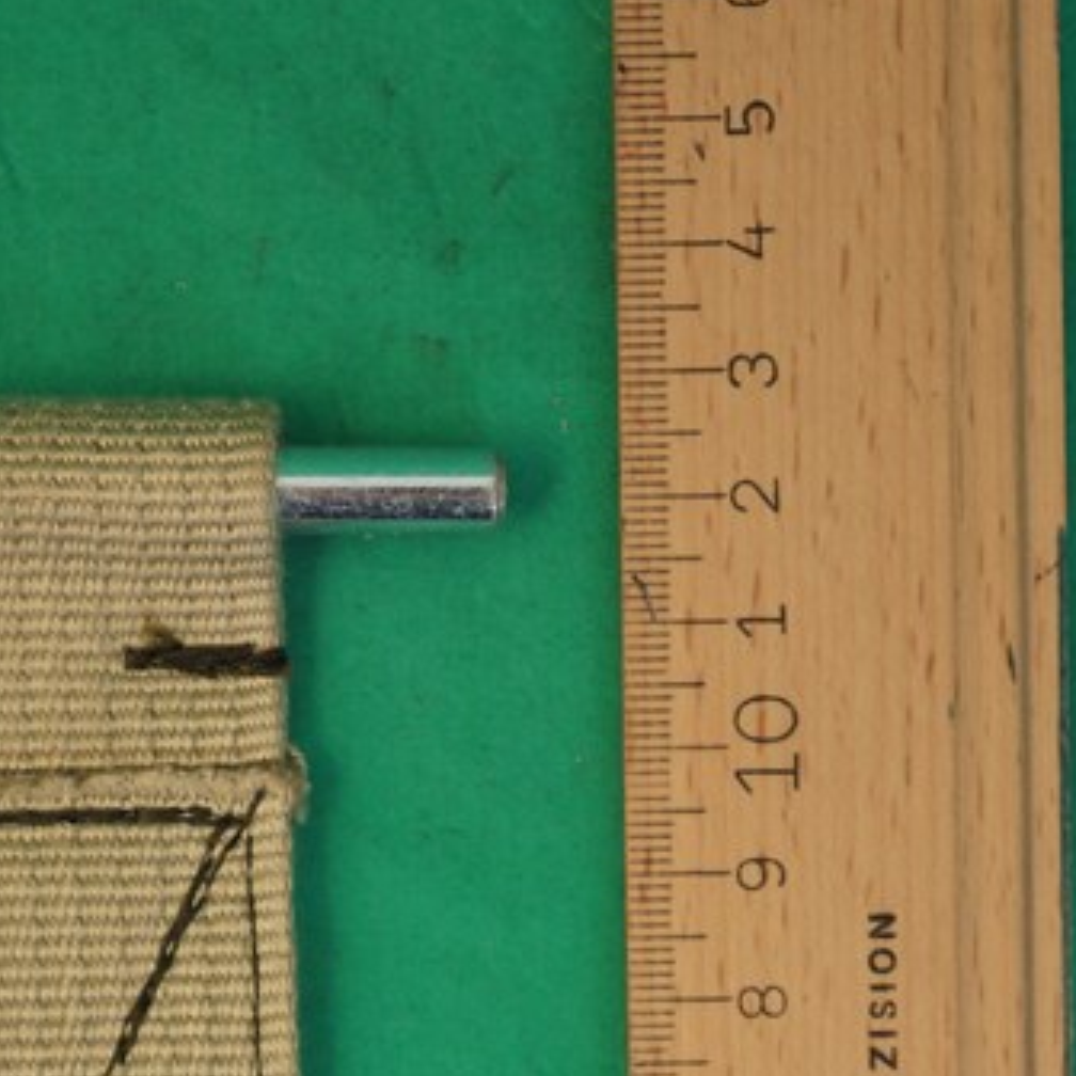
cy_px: 1031
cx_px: 282
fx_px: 4079
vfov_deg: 14.8
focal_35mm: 116
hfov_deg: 15.0
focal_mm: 29
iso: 400
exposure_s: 1/60
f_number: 4.9
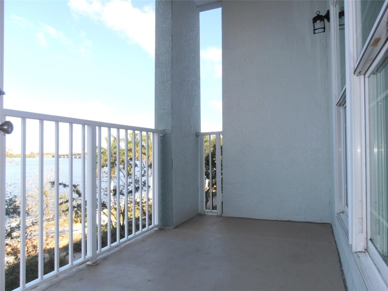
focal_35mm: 24
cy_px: 146
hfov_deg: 71.6
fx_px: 269
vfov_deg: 56.8
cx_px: 194
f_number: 3
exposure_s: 1/400
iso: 80
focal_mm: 4.2
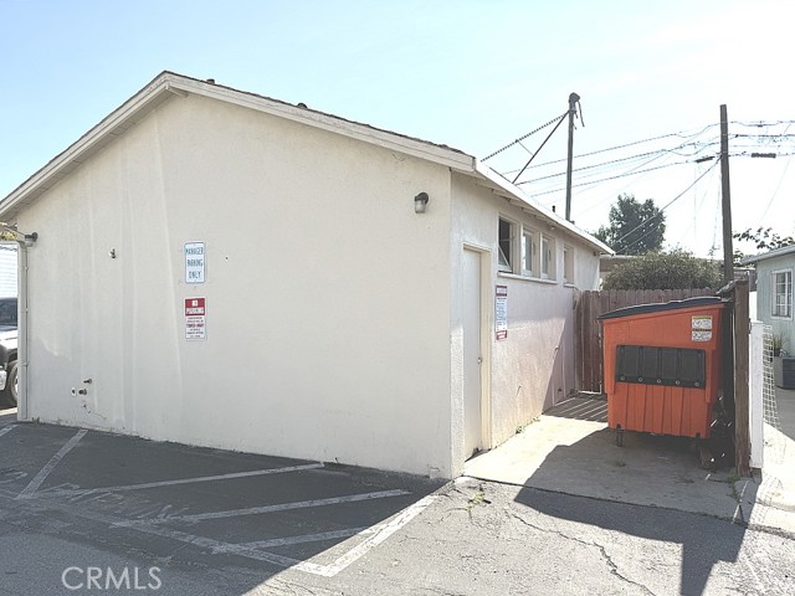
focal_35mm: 24
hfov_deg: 71.6
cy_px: 298
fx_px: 551
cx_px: 398
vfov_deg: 56.8
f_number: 1.78
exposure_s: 1/7353
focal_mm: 6.76
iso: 80
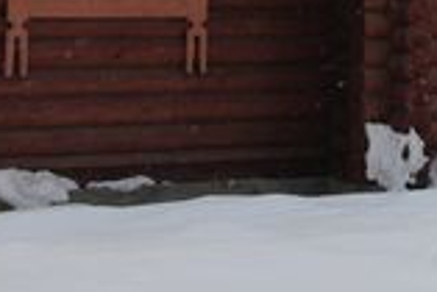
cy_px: -480
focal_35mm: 235
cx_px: 676
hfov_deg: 8.5
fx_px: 2855
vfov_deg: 5.6
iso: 100
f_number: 6.3
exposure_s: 1/160
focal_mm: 24
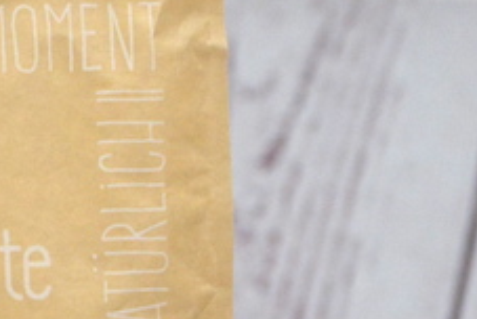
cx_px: 32
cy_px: 446
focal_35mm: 633
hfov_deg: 3.3
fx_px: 8398
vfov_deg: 2.2
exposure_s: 1/50
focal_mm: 80
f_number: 5.3
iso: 800
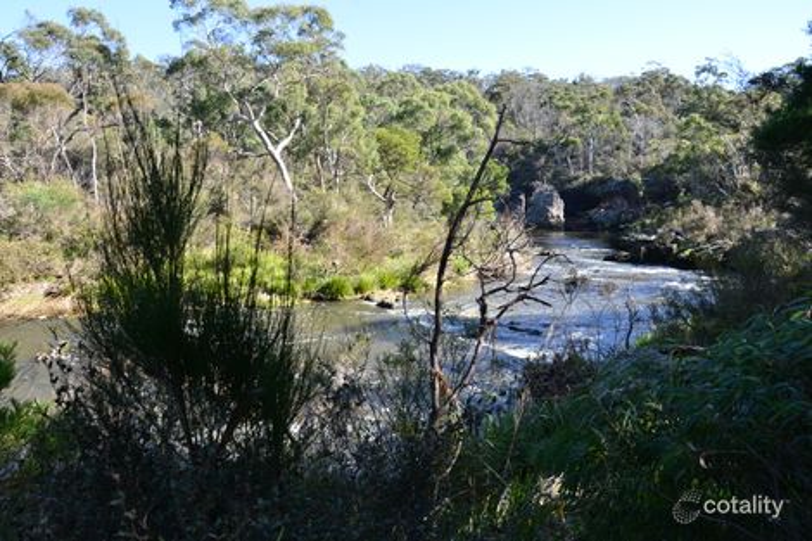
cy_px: 270
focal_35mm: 27
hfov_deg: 67.4
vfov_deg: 47.9
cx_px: 406
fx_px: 609
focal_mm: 18
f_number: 10
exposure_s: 1/60
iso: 200
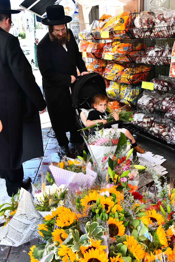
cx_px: 95
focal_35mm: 32
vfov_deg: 58.6
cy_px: 117
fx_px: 233
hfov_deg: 41.1
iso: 1000
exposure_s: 1/320
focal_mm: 28
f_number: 6.3
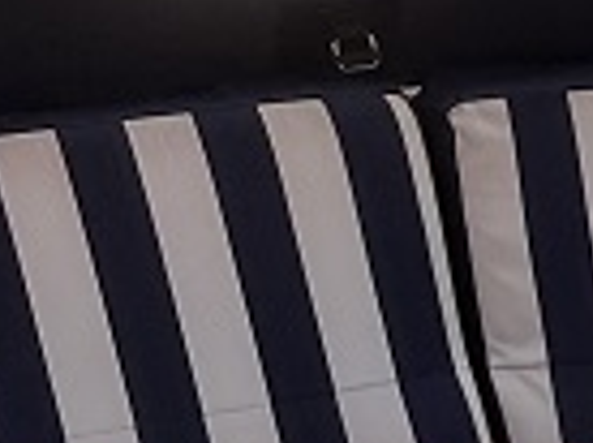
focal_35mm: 193
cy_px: 503
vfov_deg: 7.6
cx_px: 2037
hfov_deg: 8.1
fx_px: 3301
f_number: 1.6
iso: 50
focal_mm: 5.1
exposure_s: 1/1036
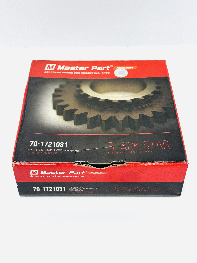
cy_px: 132
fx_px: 364
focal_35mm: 48
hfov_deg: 30.3
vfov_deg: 39.7
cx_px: 98
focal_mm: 6.76
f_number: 1.78
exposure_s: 1/100
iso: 80
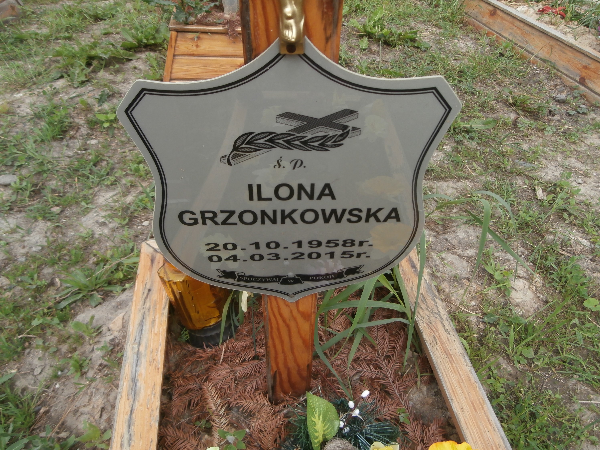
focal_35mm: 24
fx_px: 416
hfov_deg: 71.6
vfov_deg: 56.8
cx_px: 300
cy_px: 225
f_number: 3
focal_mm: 4.2
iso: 100
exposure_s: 1/800
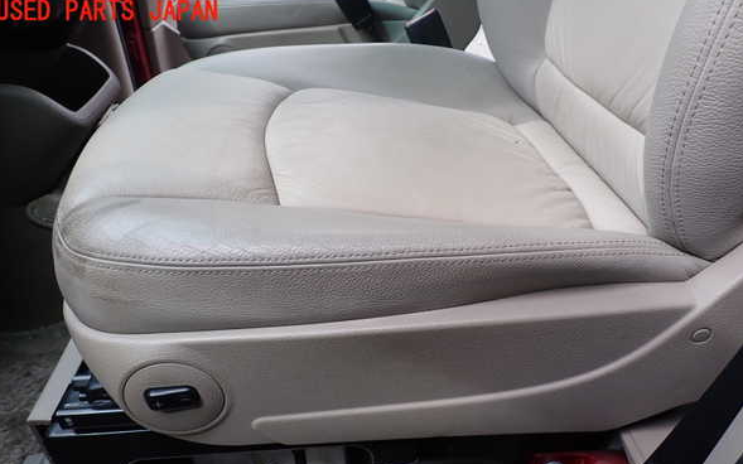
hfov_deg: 68.4
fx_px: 547
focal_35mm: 27
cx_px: 367
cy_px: 280
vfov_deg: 45.7
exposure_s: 1/160
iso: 100
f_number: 2.8
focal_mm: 4.5
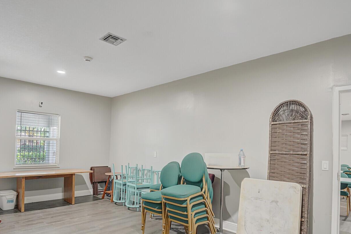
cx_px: 177
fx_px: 205
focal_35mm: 21
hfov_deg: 81.2
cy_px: 144
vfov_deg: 58.9
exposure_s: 1/30
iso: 2000
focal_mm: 16
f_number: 4
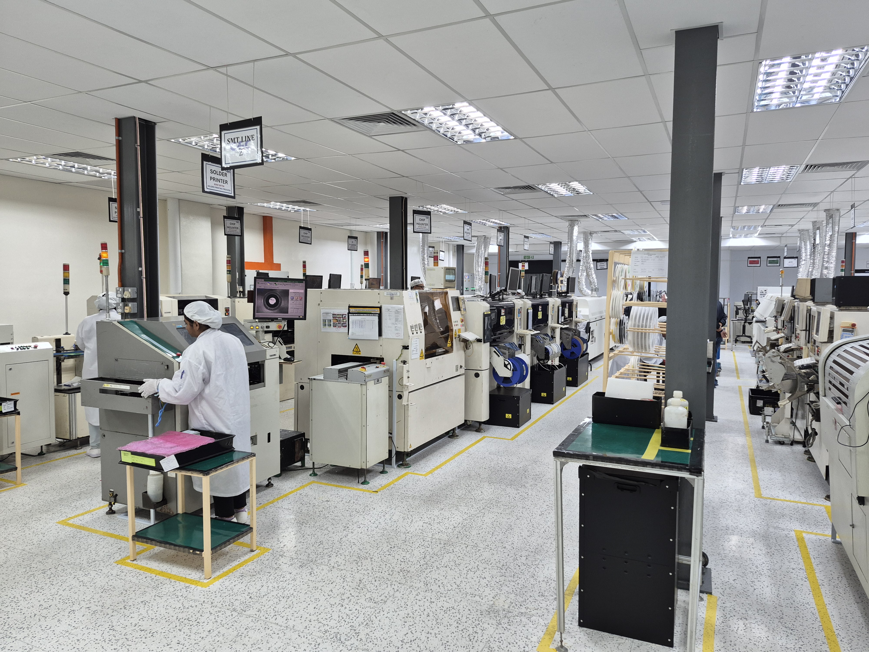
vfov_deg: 58.9
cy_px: 326
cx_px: 434
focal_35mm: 23
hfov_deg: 73.9
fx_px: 577
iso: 100
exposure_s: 1/180
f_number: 1.8
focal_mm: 5.4
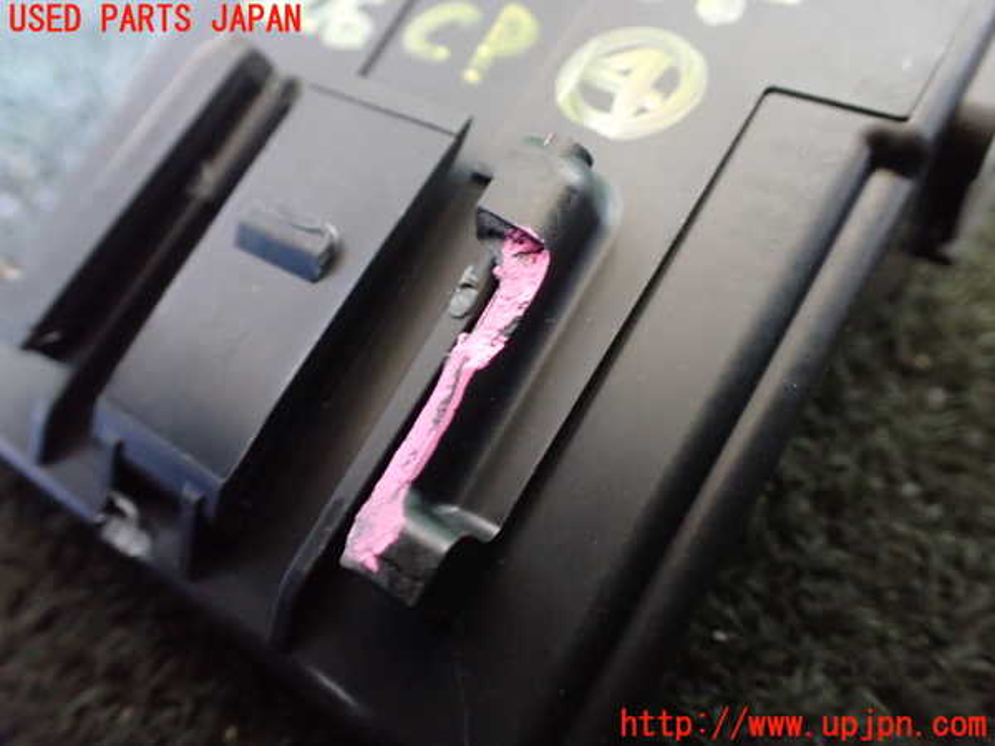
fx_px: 862
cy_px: 373
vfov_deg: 46.8
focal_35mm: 30
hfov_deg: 60.0
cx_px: 498
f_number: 2.3
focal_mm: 5.4
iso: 1000
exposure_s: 1/30
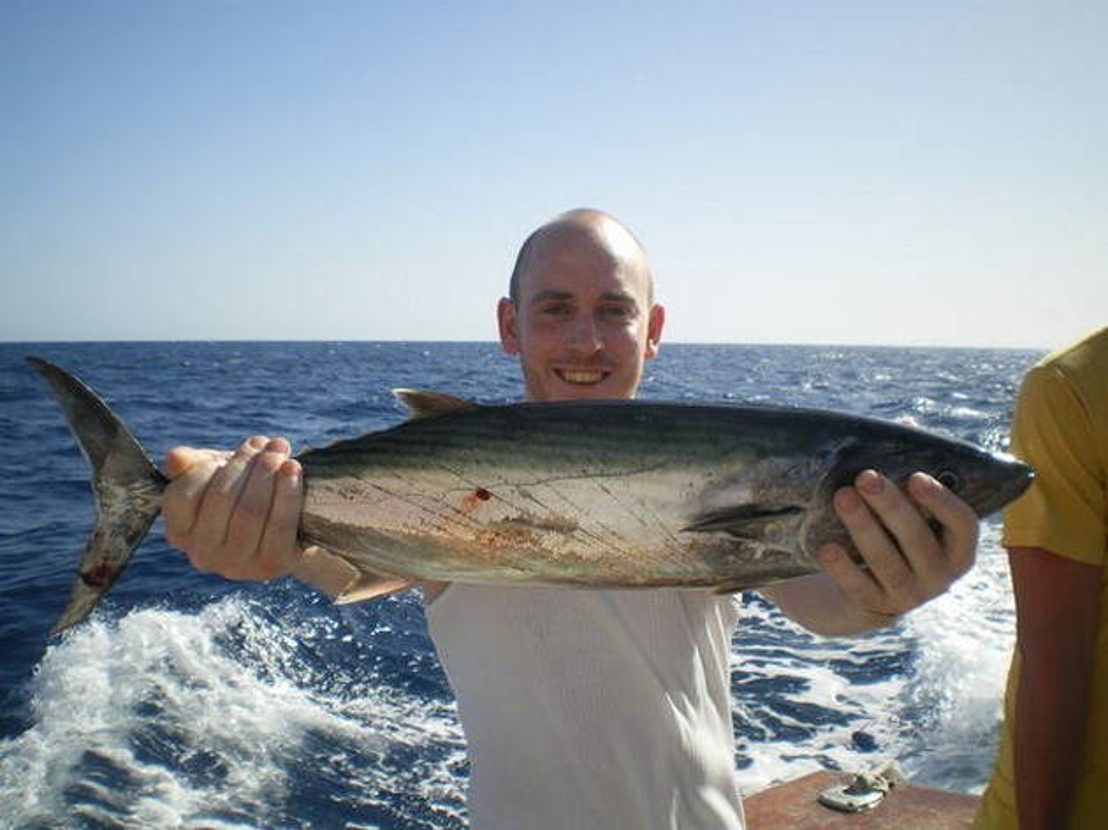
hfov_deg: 51.4
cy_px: 415
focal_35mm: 36
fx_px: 1152
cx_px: 554
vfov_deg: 39.6
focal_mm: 6.3
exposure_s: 1/500
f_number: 4.6
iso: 50
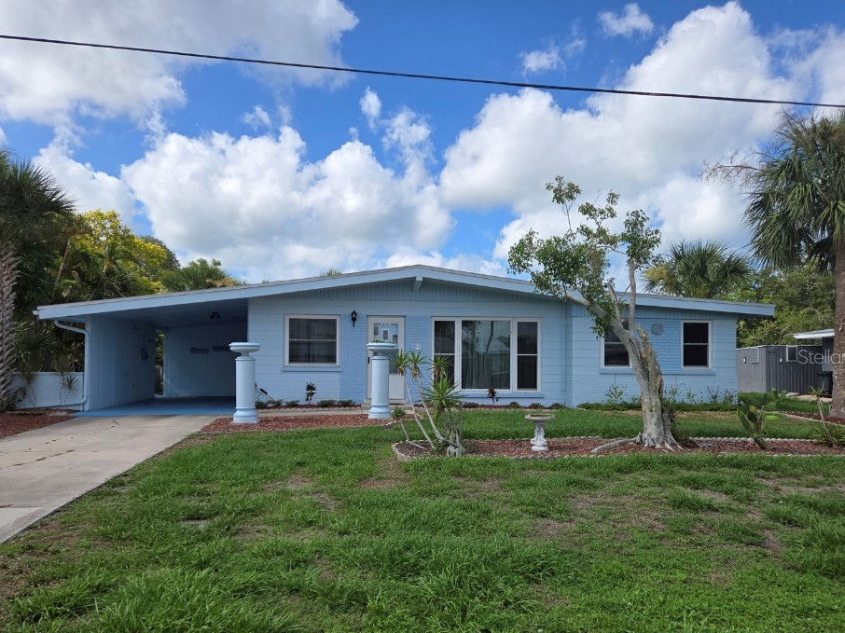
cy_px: 356
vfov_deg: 52.9
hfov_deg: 67.3
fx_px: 635
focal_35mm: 26
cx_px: 409
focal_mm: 5.4
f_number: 1.8
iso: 25
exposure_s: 1/1677
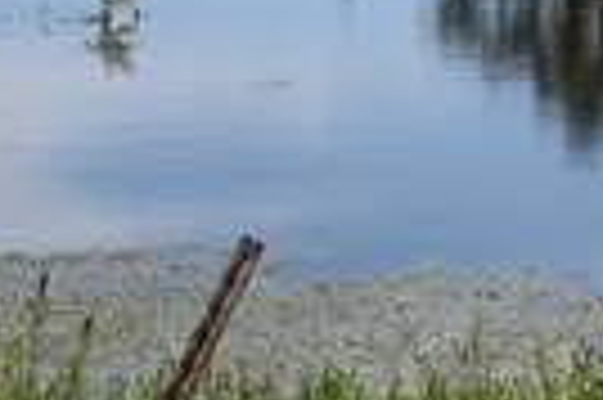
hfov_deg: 8.7
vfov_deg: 5.8
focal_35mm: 235
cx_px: 666
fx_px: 3931
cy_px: -110
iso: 50
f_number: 7.1
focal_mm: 70
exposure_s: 1/200
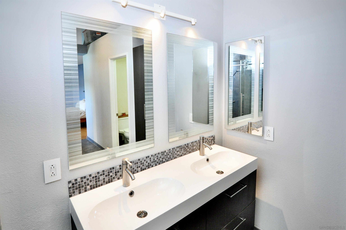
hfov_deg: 95.1
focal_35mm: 16
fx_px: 158
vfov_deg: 71.9
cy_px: 115
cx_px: 173
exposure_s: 1/60
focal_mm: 11
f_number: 4
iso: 800
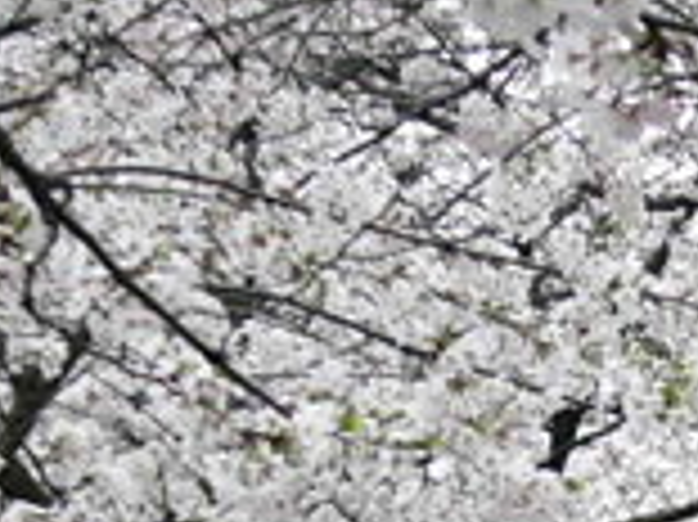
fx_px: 4997
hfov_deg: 7.9
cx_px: 806
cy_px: 734
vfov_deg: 5.9
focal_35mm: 248
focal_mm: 10
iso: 100
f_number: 3.7
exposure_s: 1/250
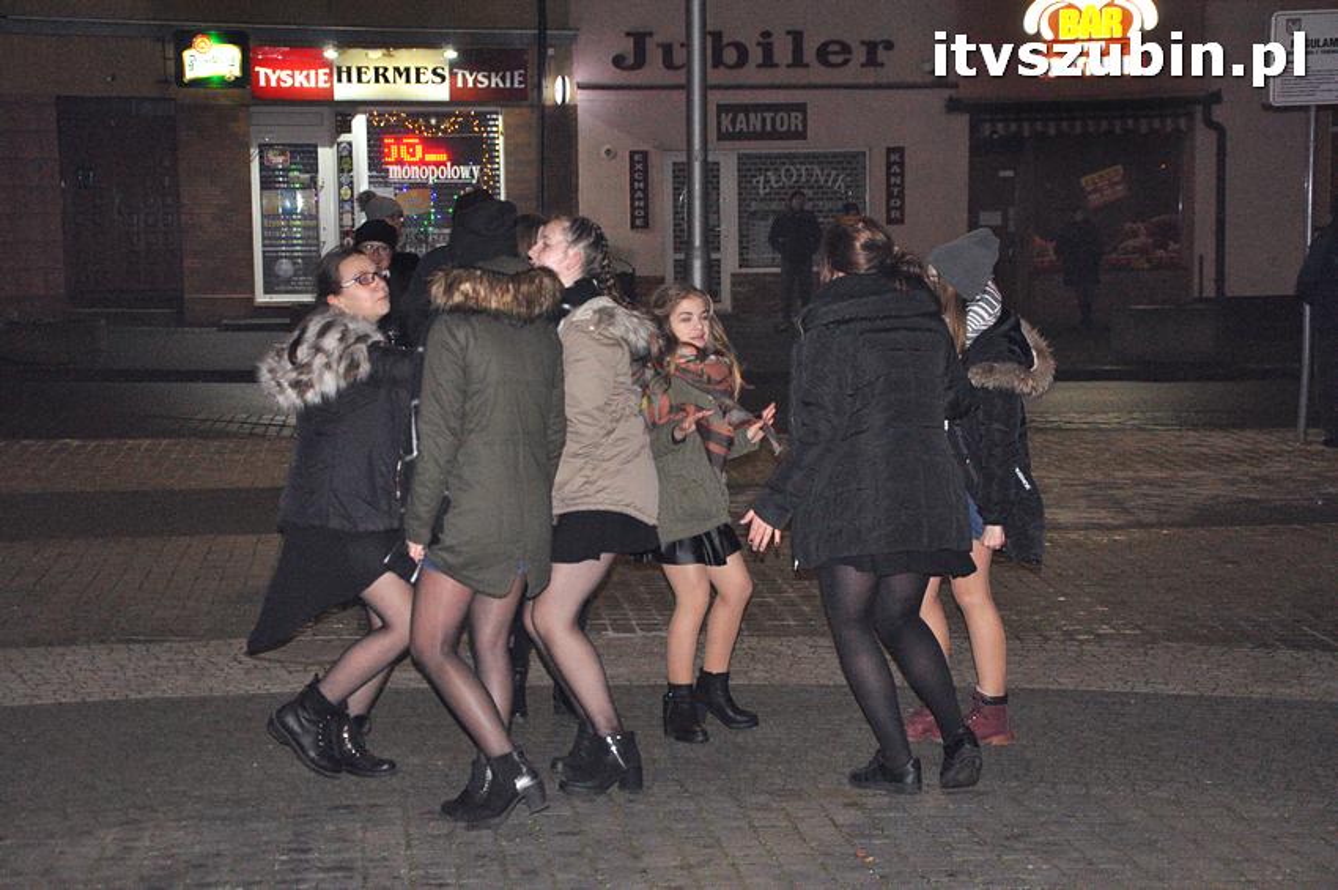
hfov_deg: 27.0
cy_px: 445
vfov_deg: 18.1
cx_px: 669
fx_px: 2785
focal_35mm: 75
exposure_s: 1/60
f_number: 5.6
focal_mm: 50
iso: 3200
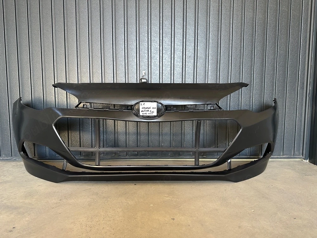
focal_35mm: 24
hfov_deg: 71.6
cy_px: 119
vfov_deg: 56.8
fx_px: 220
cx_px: 158
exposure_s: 1/121
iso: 200
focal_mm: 6.86
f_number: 1.78
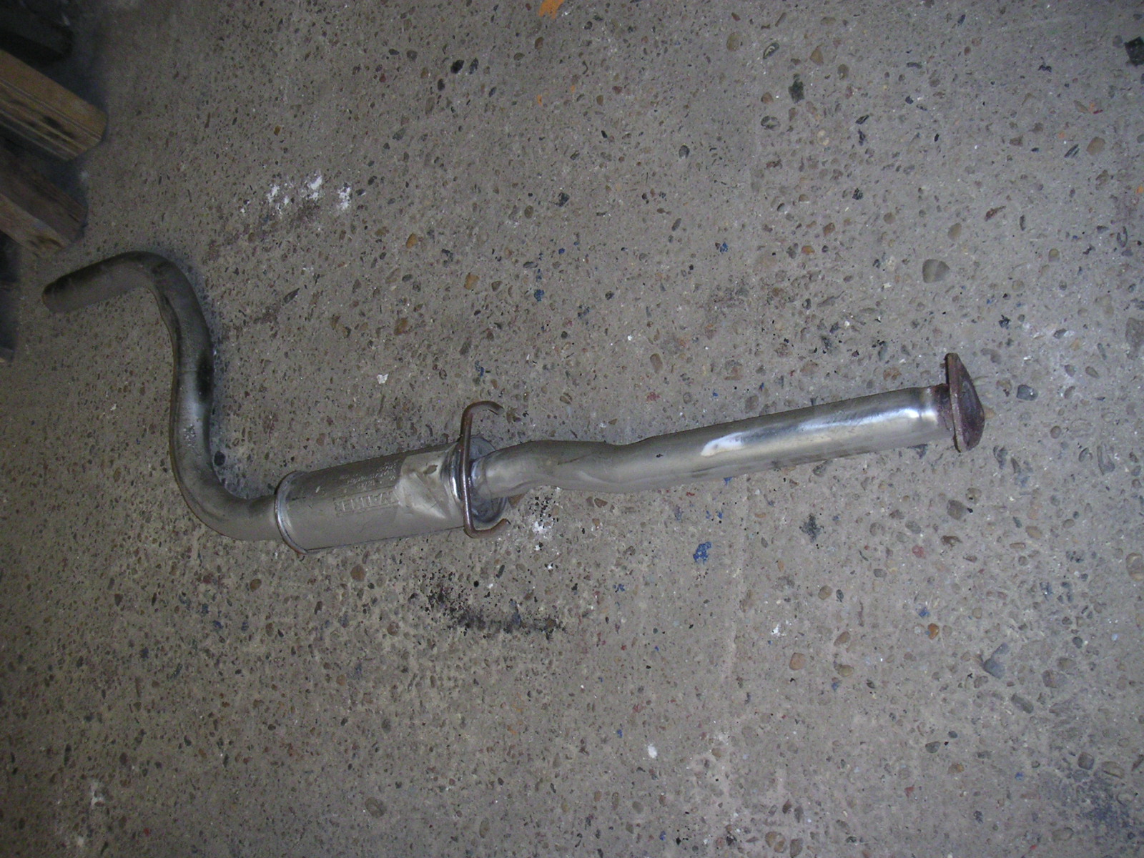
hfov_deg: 50.1
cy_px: 429
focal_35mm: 37
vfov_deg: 38.7
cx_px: 572
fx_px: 1223
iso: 160
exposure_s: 1/45
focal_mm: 5.7
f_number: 2.8
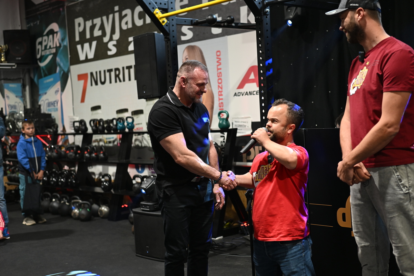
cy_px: 138
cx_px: 207
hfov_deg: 39.6
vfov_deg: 27.0
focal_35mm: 50
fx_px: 575
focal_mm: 50
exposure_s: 1/200
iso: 1250
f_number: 2.5
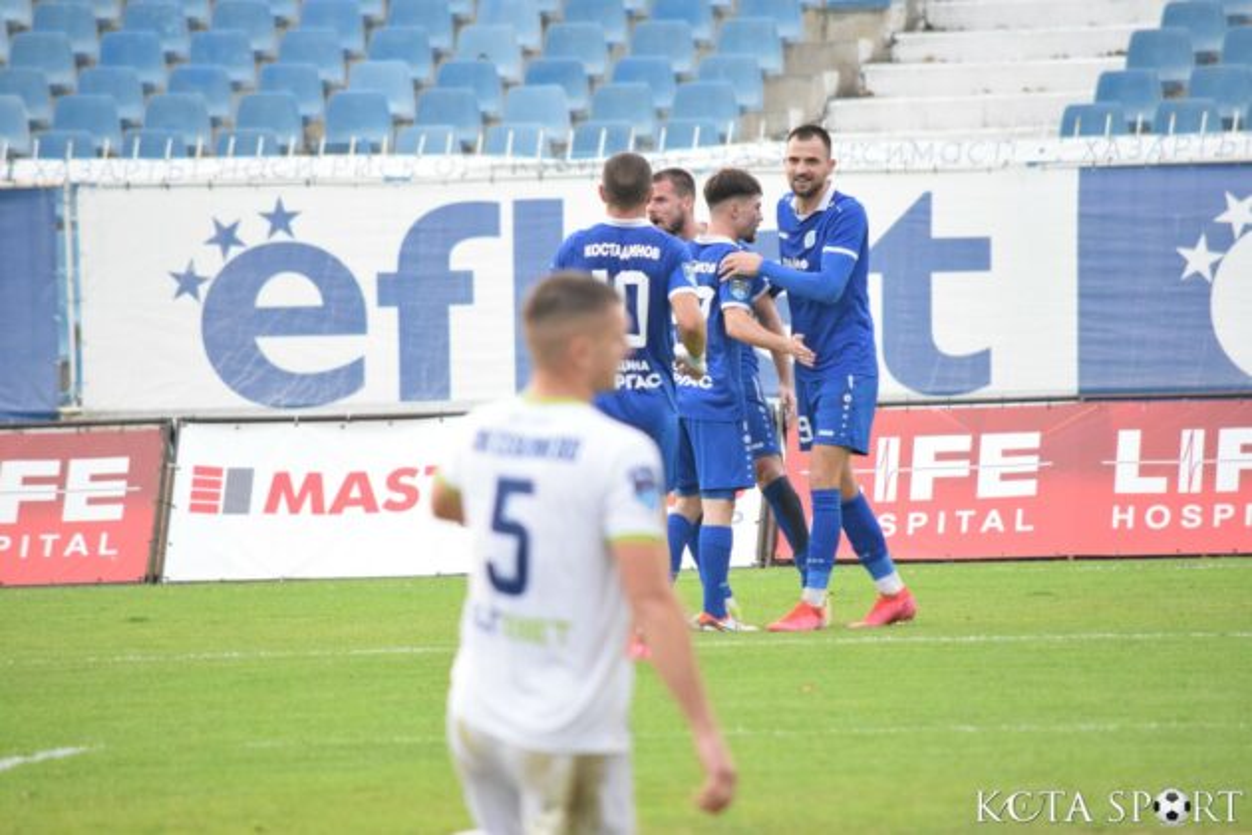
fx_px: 15649
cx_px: 626
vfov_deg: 3.1
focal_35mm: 450
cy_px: 418
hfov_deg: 4.6
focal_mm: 300
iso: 3200
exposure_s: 1/1000
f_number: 5.6
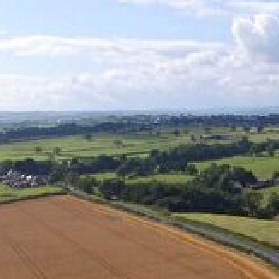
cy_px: 377
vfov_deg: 20.5
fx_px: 693
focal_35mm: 76
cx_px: 315
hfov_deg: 21.5
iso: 100
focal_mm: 3.61
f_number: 2.8
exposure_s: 1/1135
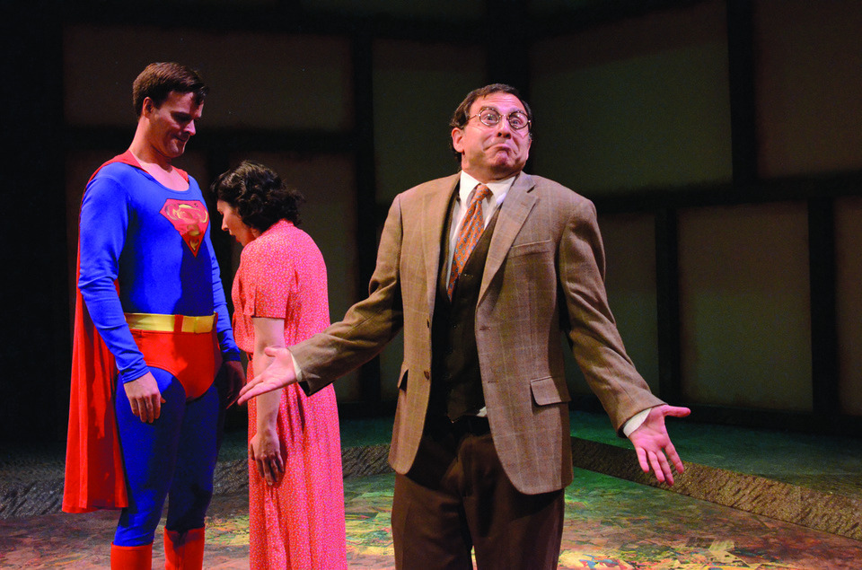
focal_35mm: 42
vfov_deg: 31.7
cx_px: 431
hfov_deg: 46.5
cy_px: 285
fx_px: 1003
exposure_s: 1/250
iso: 6400
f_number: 7.1
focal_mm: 28
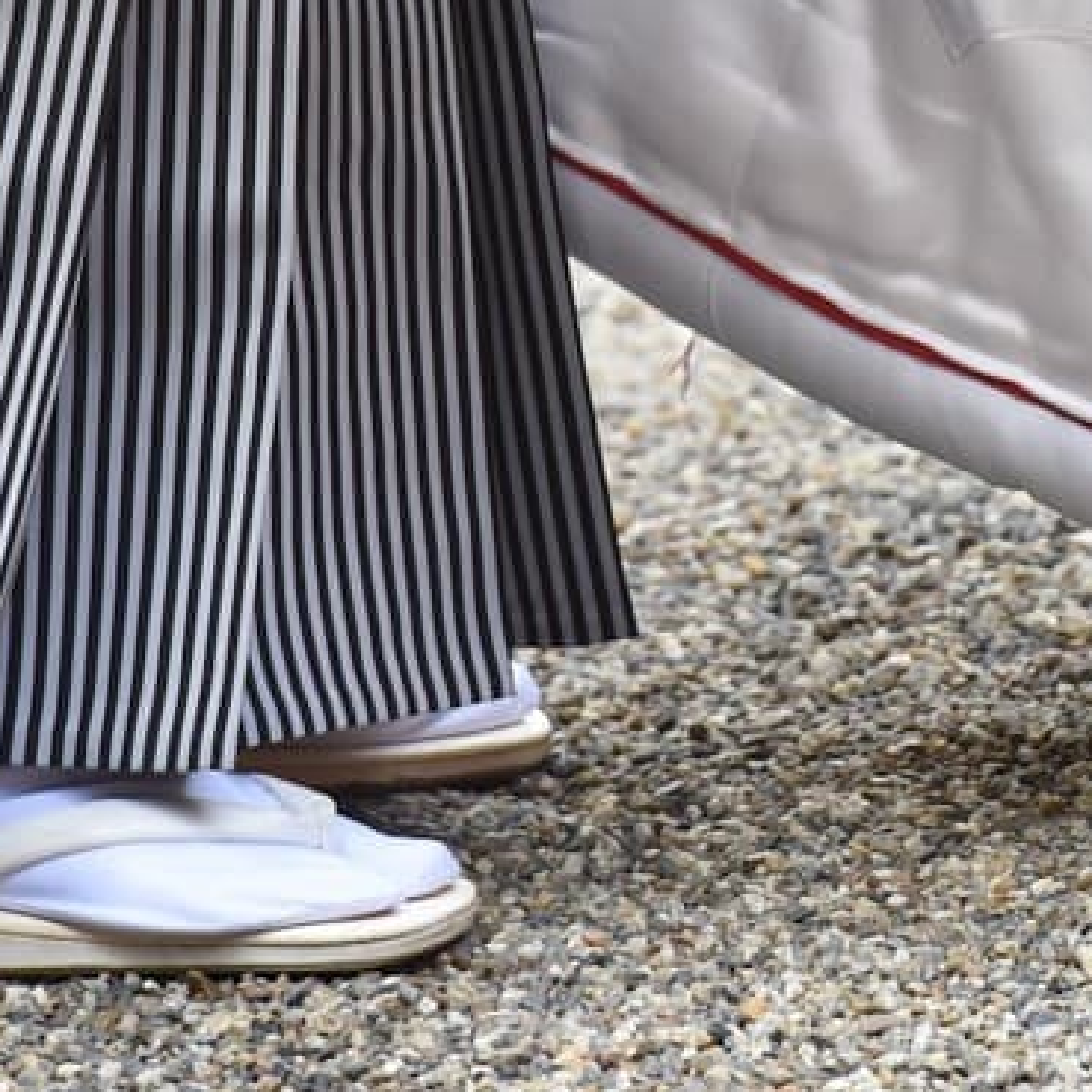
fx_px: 23698
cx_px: 1370
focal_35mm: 664
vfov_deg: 2.6
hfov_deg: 2.6
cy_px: -262
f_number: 6.3
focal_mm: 200
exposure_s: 1/250
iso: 2000
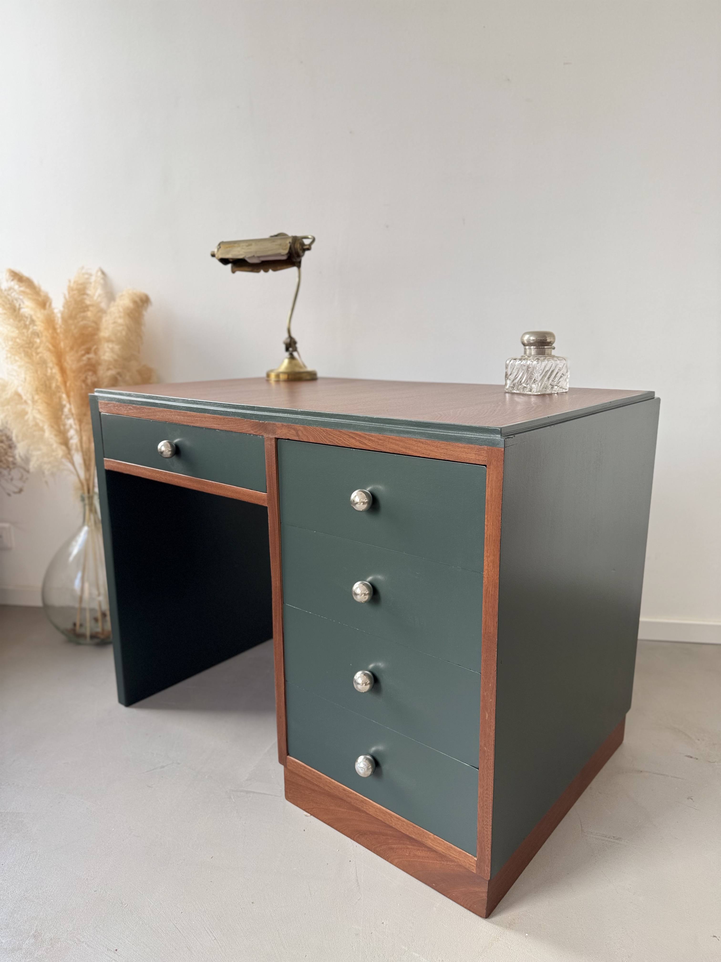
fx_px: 667
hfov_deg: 56.8
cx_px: 360
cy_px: 481
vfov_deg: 71.6
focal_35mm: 24
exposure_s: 1/130
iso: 50
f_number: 1.78
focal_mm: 6.76
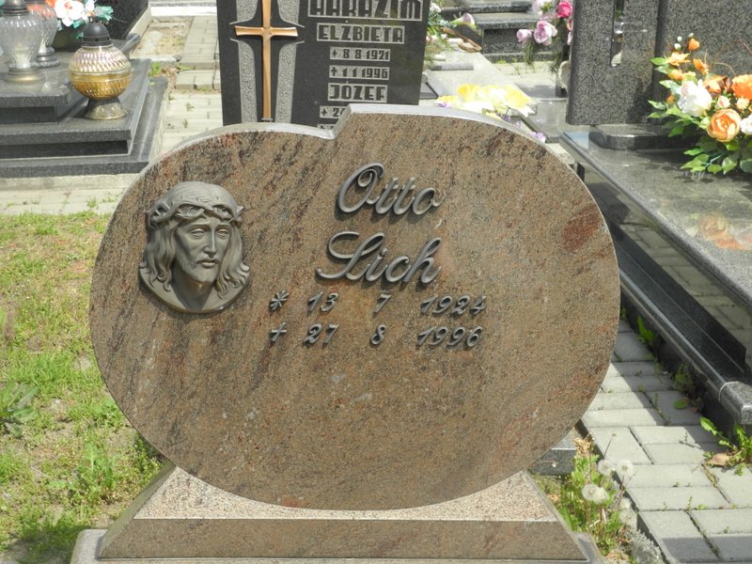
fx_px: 1325
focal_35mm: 61
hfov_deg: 31.7
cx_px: 376
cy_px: 282
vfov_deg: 24.0
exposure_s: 1/500
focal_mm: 13
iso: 100
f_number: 3.5
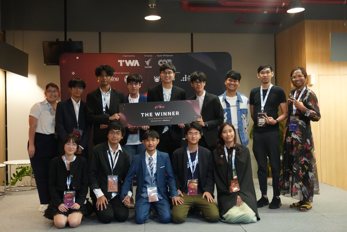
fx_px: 390
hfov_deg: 47.9
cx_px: 174
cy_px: 116
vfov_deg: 33.0
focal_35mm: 40
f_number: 4.5
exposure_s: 1/80
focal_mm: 27
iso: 4000
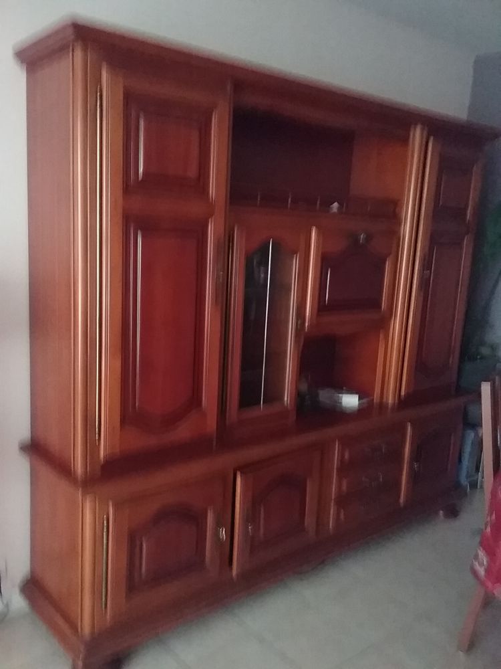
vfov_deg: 58.4
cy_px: 334
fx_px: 598
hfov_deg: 45.4
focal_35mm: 31
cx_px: 250
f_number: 2.2
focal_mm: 3.3
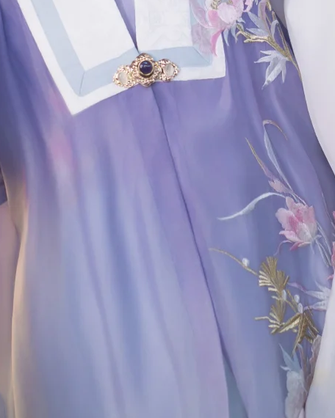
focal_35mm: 200
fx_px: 2479
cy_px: -155
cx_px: 124
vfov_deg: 9.5
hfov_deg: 7.7
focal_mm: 50
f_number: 1.8
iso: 400
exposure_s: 1/125
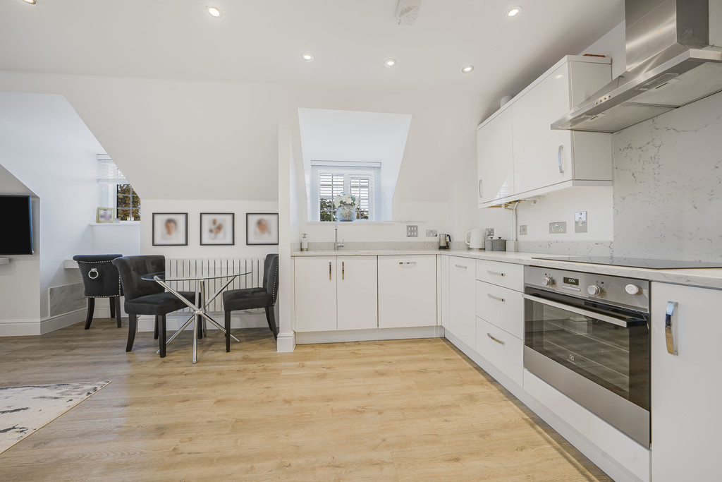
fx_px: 241
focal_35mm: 12
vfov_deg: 90.0
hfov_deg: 112.6
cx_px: 361
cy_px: 241
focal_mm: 12
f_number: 9
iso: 250
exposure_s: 1/6
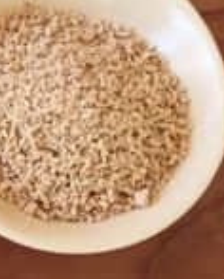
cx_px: -82
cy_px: -175
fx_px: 1274
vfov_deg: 11.8
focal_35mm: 154
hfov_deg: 9.8
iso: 40
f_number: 2.2
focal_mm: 4.15
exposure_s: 1/30
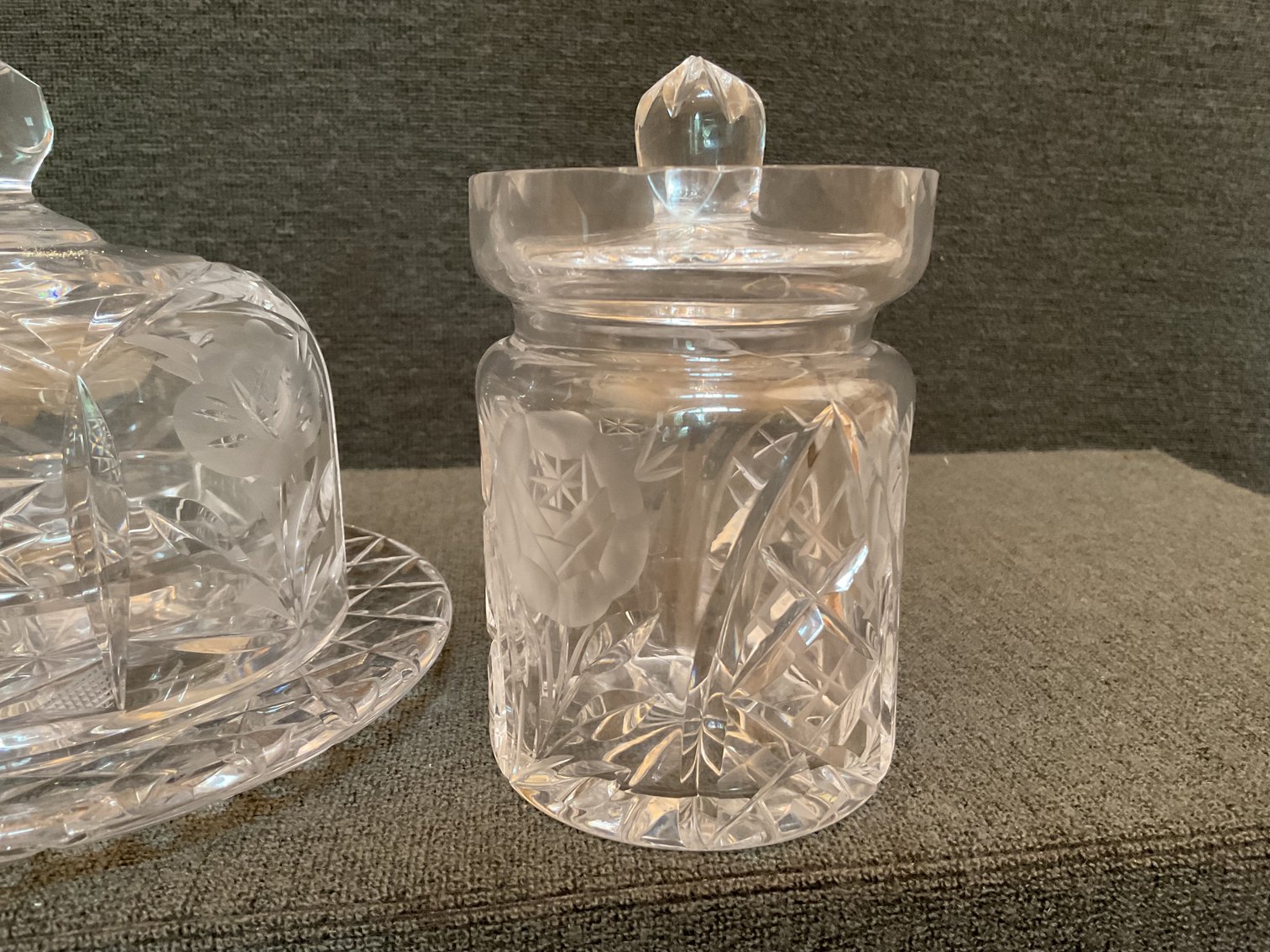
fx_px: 1064
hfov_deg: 61.7
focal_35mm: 29
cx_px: 635
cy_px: 476
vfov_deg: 48.2
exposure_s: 1/33
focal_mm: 3
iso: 200
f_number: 1.8
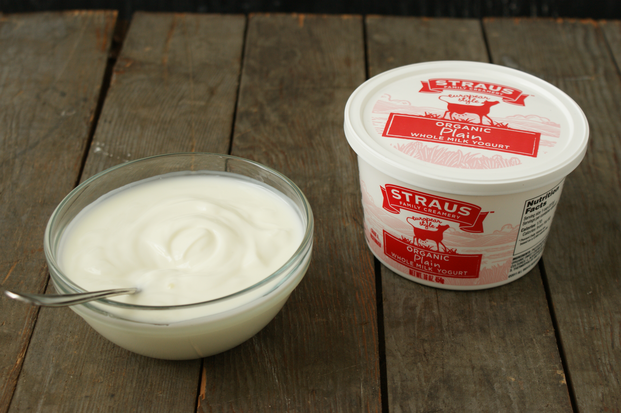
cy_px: 206
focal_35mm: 68
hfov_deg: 29.9
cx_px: 310
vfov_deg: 20.1
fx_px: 1164
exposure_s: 1/80
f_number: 5.6
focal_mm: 45
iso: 200
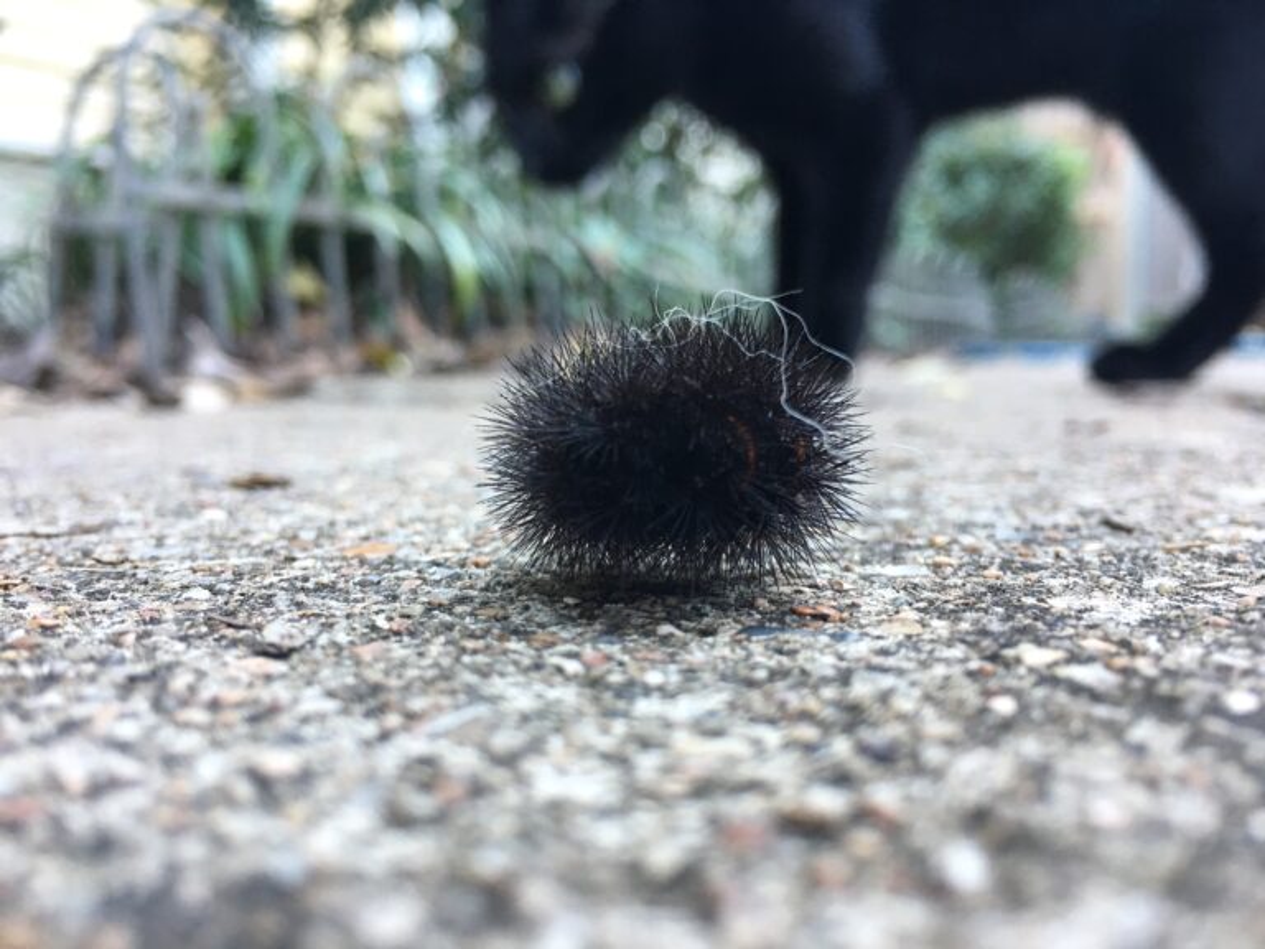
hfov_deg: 61.7
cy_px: 474
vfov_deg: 48.2
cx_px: 632
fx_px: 1060
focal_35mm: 29
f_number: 2.2
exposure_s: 1/15
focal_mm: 4.15
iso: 32
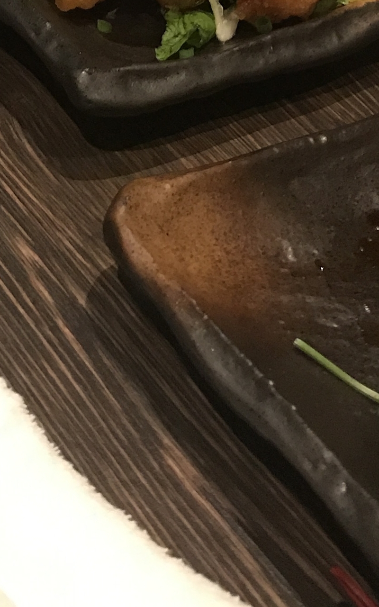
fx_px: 1472
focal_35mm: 89
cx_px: 149
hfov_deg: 14.7
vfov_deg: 21.2
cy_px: -170
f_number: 1.8
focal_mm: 4
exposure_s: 1/6
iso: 100
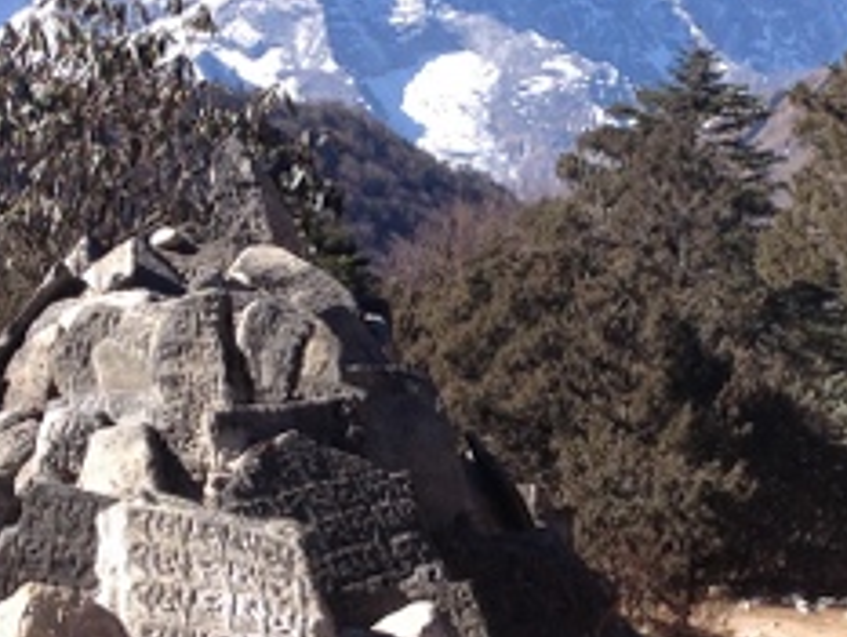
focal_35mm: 120
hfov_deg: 16.4
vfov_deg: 12.3
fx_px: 2938
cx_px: 585
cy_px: 455
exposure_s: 1/836
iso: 50
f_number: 2.4
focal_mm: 4.28
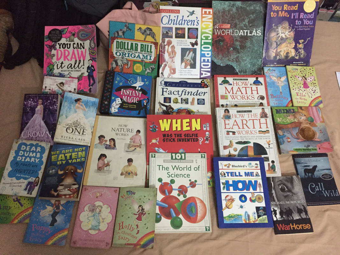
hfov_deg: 61.7
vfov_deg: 48.2
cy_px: 128
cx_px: 170
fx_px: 285
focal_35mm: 29
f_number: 2.2
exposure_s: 1/17
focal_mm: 4.15
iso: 320
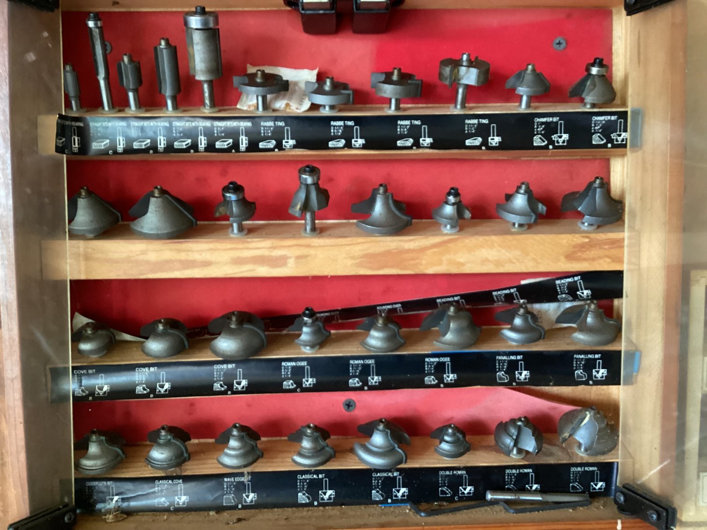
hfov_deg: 58.3
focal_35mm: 31
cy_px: 265
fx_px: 633
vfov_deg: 45.4
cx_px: 354
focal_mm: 3.3
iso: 400
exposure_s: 1/30
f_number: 2.4
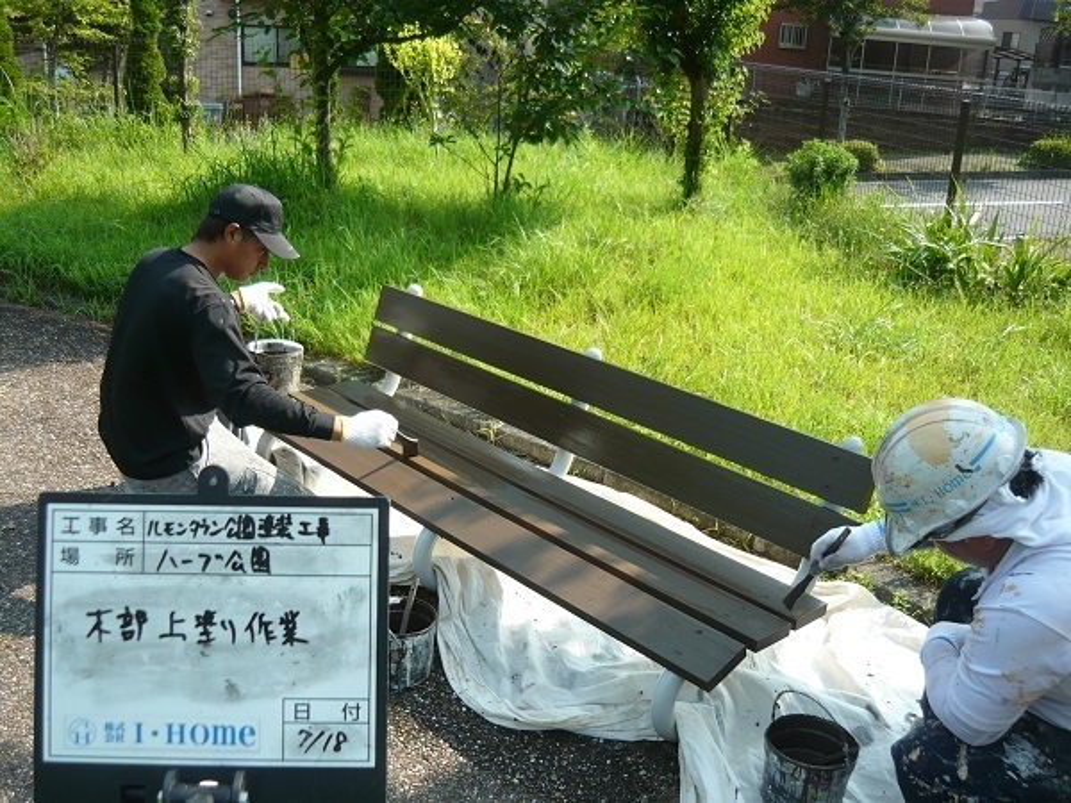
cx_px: 536
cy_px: 402
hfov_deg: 55.4
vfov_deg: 42.9
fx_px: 1021
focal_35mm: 33
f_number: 2.8
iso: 100
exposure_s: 1/500
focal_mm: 5.5
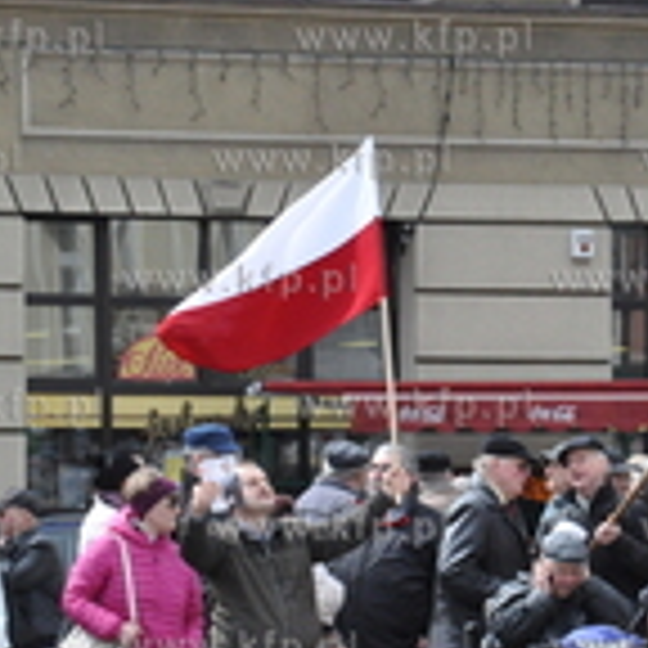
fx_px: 7882
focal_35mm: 372
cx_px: 572
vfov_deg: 4.7
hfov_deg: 4.7
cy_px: 464
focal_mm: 105
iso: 2000
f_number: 16
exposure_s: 1/500
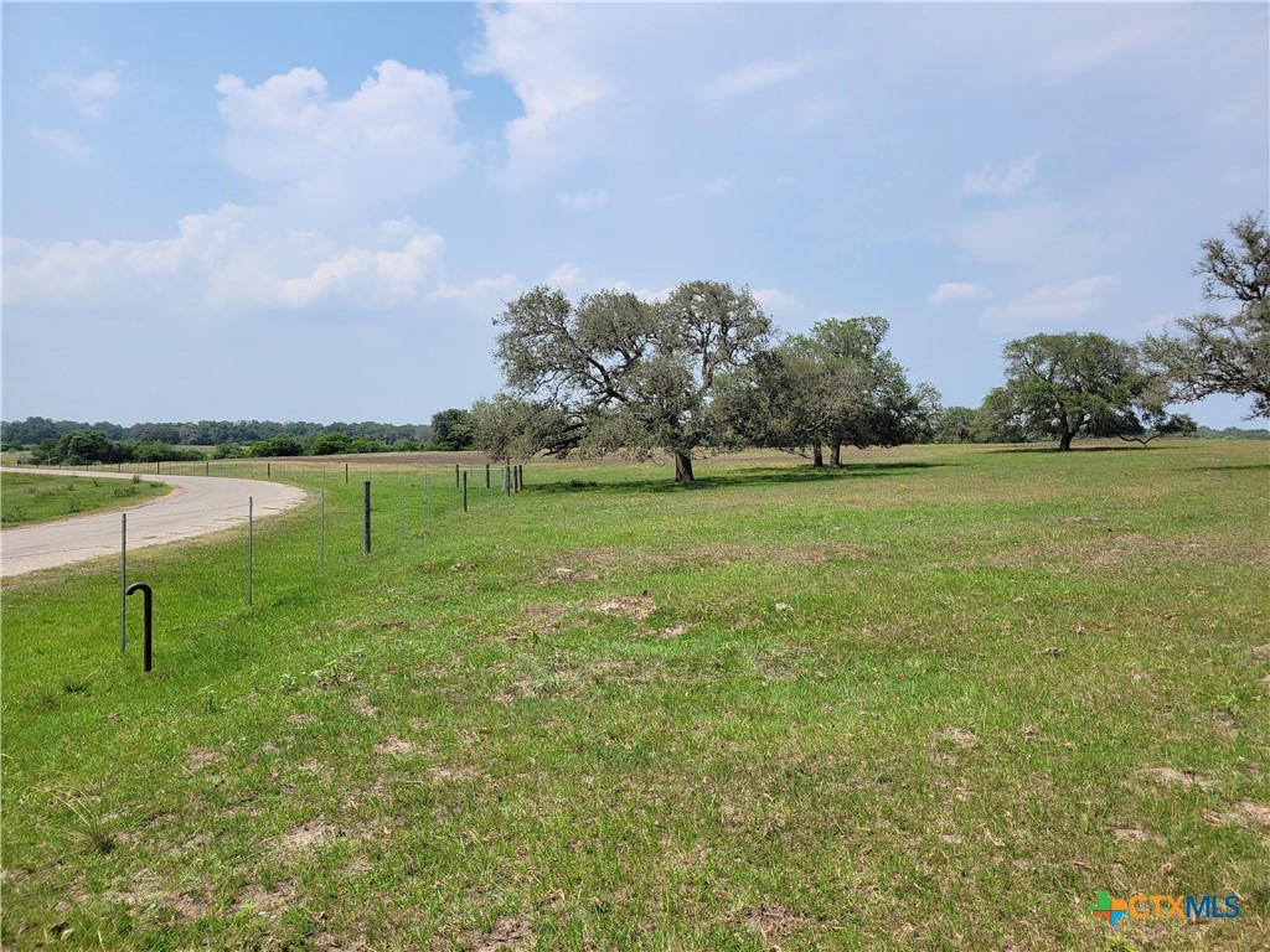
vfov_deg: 53.1
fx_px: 954
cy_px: 476
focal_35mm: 26
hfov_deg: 67.3
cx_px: 635
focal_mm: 5.4
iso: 40
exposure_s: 1/4256
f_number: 1.8
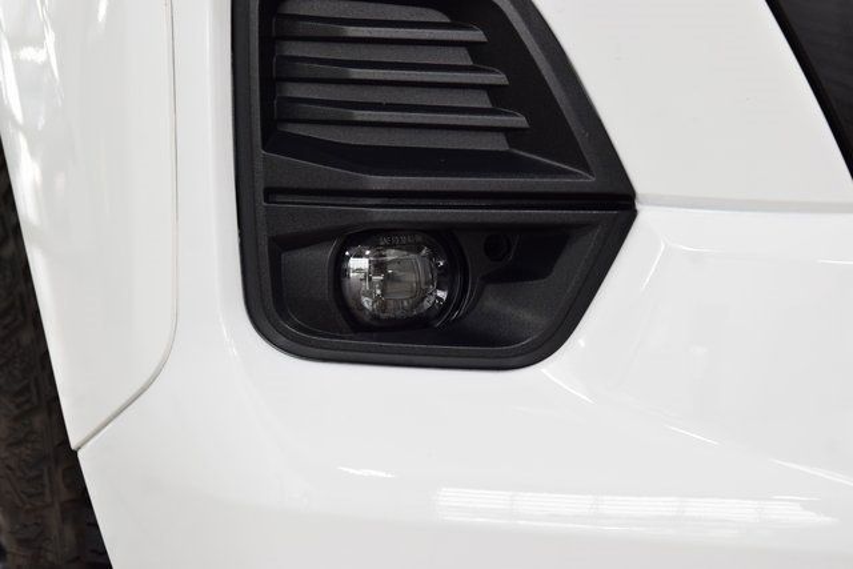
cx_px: 426
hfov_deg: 19.5
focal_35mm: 105
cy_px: 284
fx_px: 2488
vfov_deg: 13.0
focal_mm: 70
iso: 900
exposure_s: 1/30
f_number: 7.1
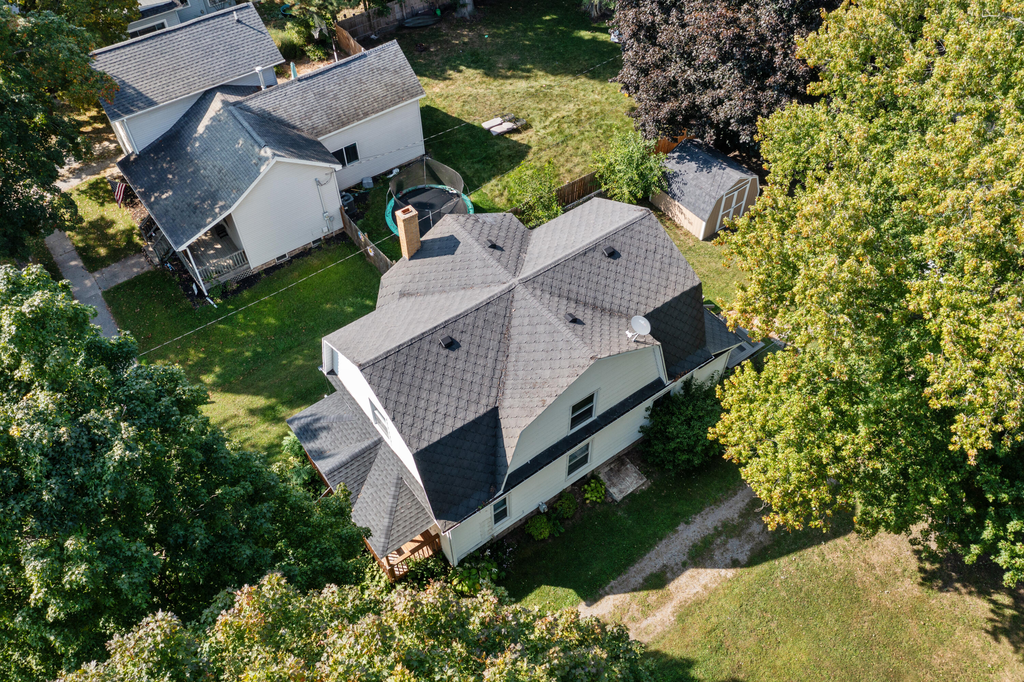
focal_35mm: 28
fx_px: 796
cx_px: 512
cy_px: 341
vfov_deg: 46.4
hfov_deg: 65.5
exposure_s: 1/200
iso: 100
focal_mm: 10.26
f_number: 4.5
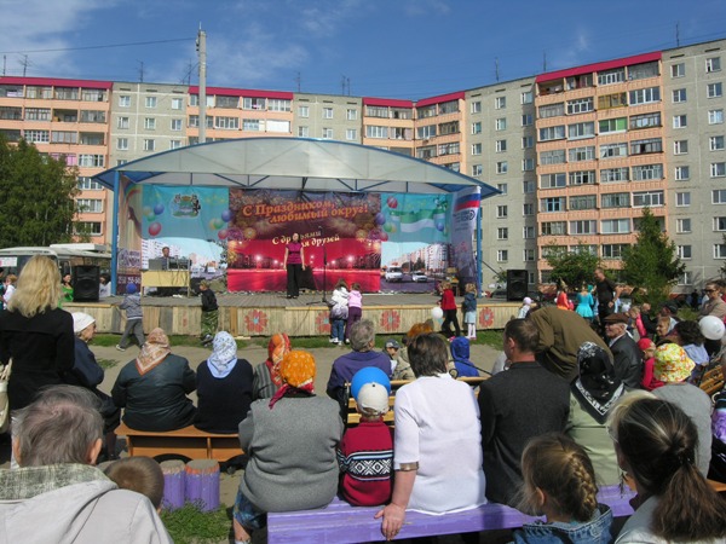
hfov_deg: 71.6
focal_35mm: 24
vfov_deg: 56.8
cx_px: 363
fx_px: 503
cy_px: 272
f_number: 6.4
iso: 50
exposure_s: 1/287
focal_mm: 6.1
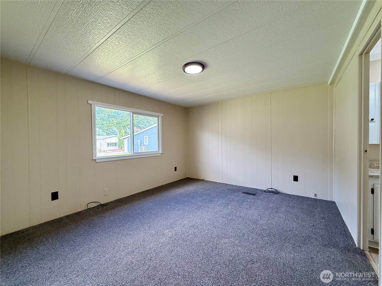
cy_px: 143
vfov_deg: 85.7
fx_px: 154
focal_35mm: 14
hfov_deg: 102.1
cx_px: 191
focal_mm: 2.22
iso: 160
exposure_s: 1/120
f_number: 2.2
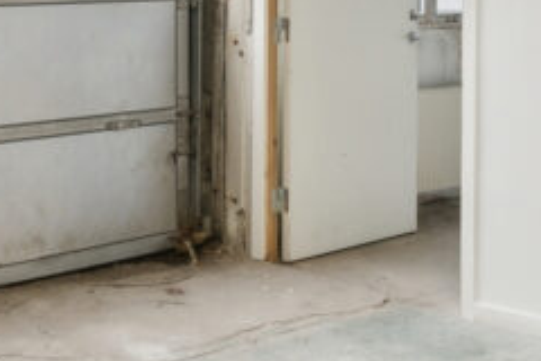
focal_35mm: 87
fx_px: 1310
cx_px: 115
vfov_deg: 15.3
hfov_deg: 23.0
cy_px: -19
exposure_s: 1/20
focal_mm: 10.5
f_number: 8
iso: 200
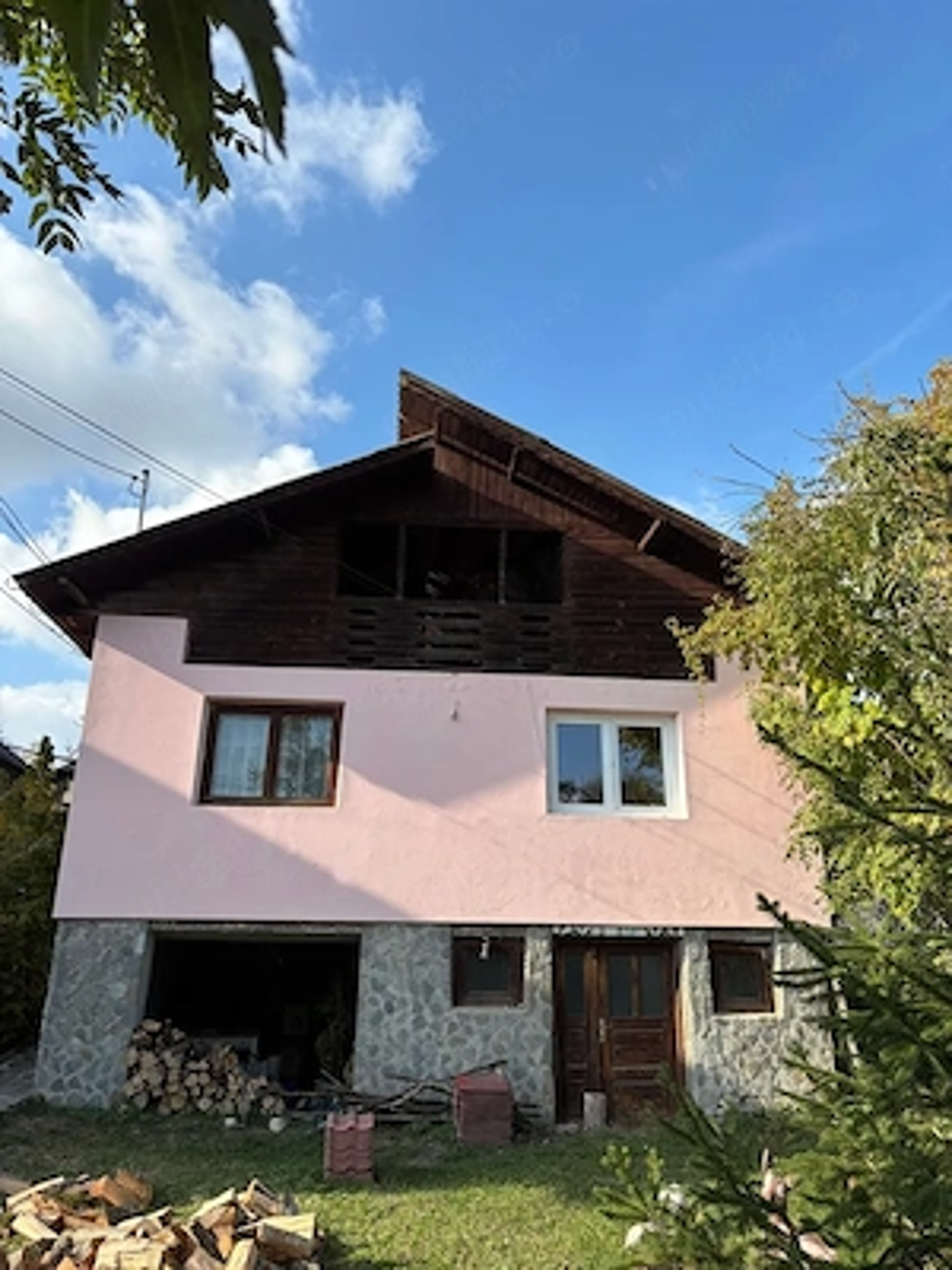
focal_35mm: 26
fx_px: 953
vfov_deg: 67.3
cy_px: 635
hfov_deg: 53.1
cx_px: 476
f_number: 1.6
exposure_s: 1/1876
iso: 50
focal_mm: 5.96
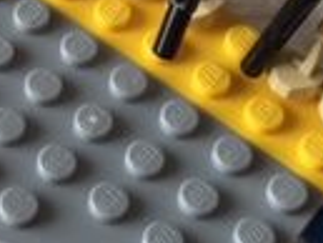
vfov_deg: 10.0
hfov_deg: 13.3
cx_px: -80
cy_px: -113
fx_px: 1345
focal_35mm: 144
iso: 50
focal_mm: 4.15
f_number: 2.2
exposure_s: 1/120
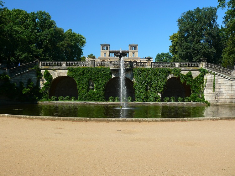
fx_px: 238
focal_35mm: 35
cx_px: 118
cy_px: 88
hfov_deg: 52.6
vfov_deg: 40.7
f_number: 4.5
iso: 100
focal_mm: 7.4
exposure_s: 1/200
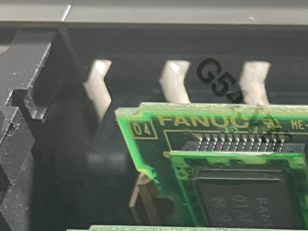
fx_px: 934
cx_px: 506
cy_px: 351
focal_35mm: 105
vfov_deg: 13.3
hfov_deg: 16.5
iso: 250
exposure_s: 1/50
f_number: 1.6
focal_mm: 4.2
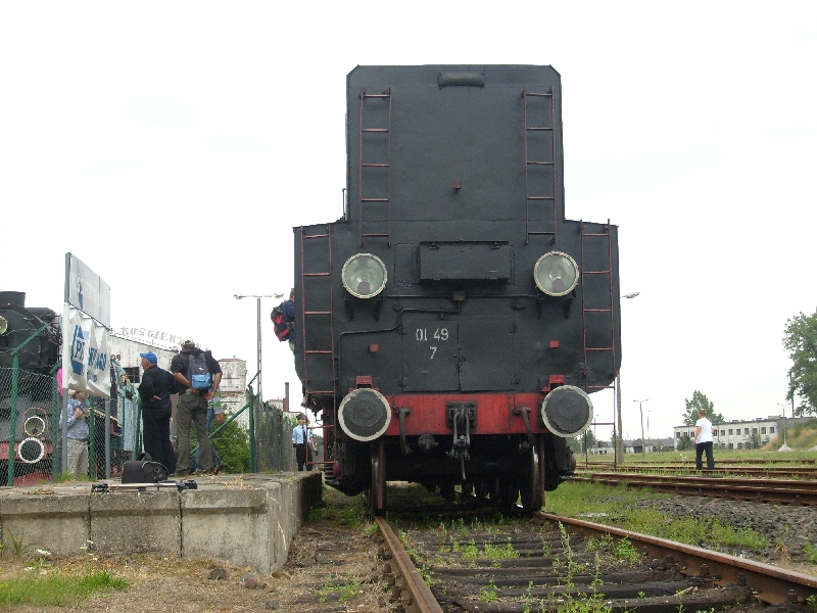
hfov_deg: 36.8
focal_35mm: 52
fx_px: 1227
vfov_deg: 28.0
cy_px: 306
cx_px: 408
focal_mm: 8.7
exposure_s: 1/250
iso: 80
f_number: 3.3
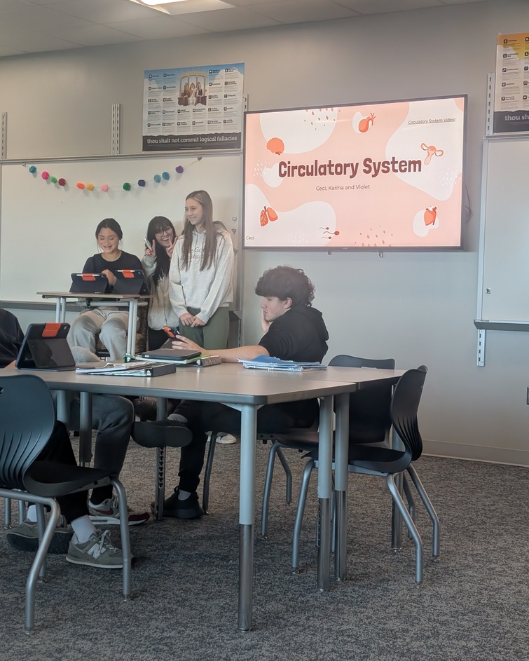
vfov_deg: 36.0
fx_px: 1017
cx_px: 266
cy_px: 341
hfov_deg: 29.2
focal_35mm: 52
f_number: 1.68
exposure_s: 1/35.1
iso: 56
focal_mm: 6.9
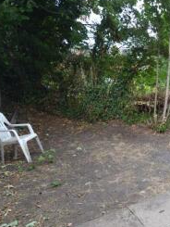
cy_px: 133
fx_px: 183
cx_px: 194
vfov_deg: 63.0
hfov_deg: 39.2
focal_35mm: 28
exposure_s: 1/125
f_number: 5.6
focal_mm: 10
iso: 250
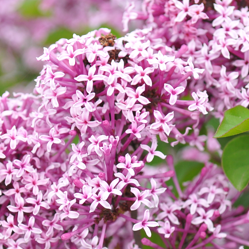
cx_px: 111
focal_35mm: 184
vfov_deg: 9.5
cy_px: 179
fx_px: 1498
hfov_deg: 9.5
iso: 320
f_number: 5
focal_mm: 55
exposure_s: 1/400
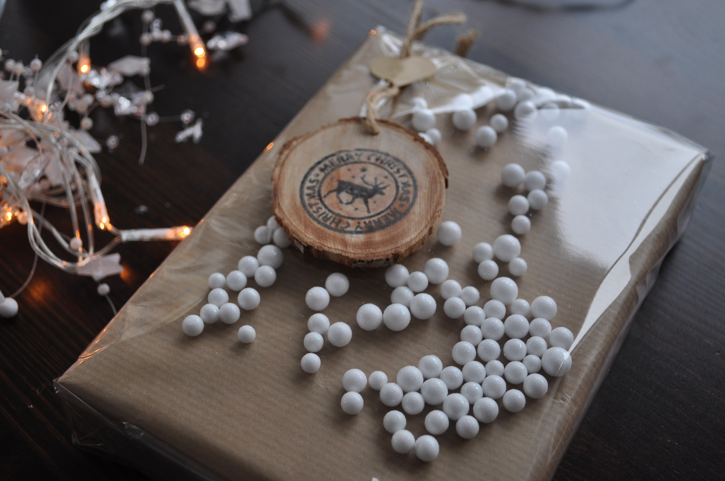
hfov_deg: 37.9
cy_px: 240
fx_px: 1056
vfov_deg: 25.7
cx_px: 362
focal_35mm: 52
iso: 400
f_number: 5
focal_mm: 35
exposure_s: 1/60
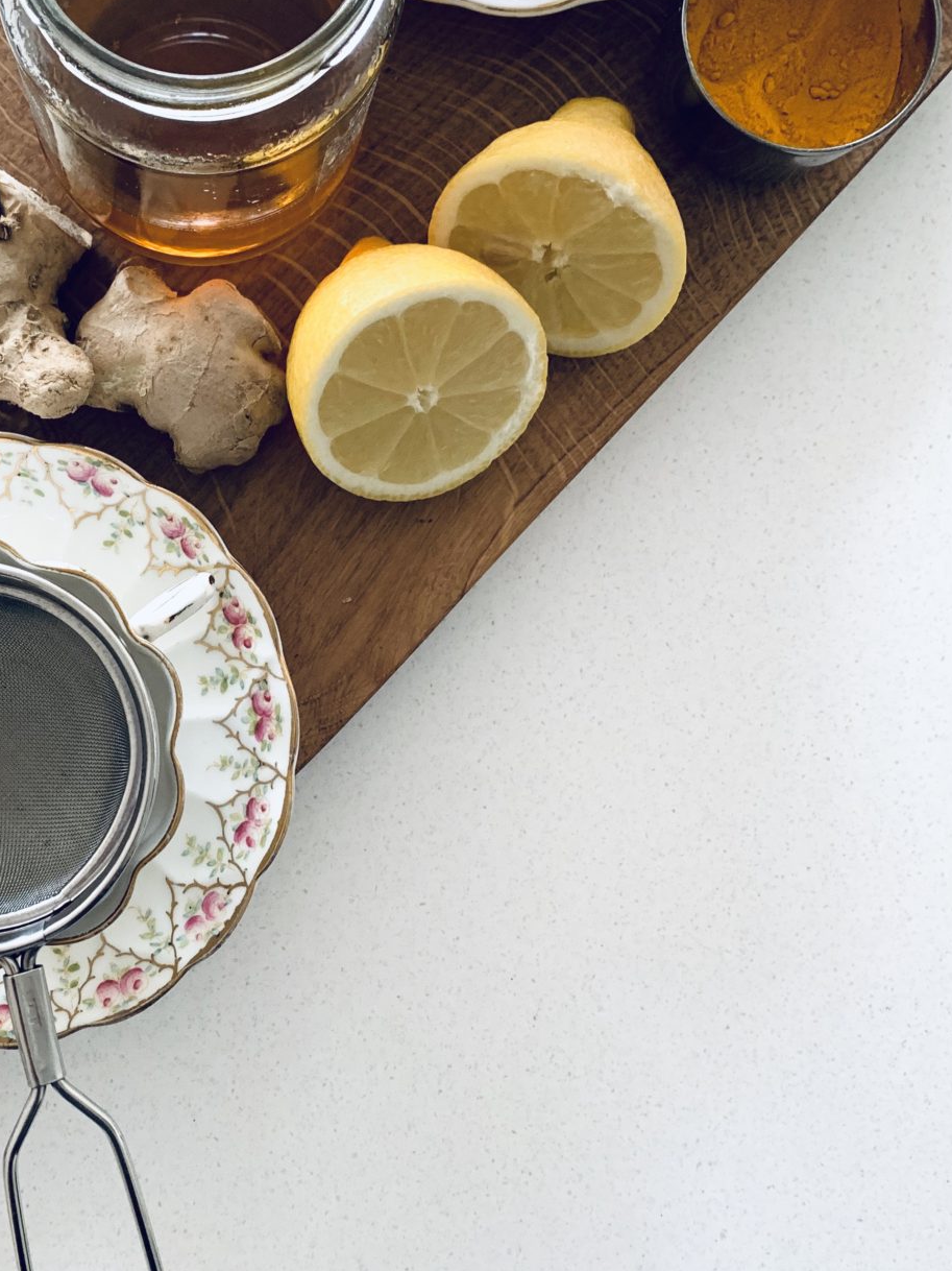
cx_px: 213
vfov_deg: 45.8
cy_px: 629
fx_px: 1504
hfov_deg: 34.2
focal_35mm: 41
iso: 100
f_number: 1.8
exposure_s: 1/76
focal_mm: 4.25
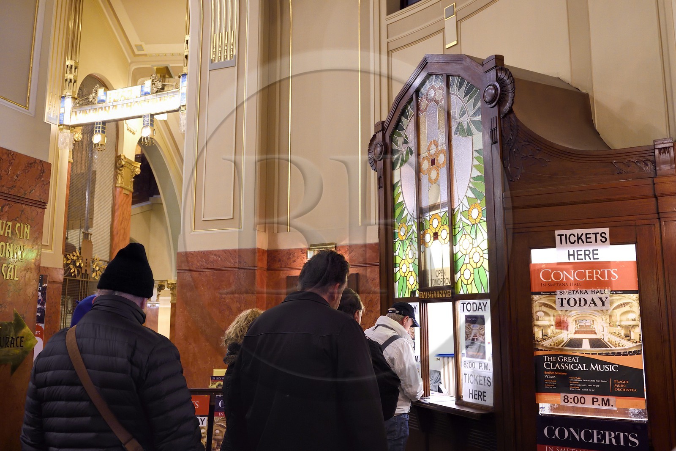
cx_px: 338
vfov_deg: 46.4
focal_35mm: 28
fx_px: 526
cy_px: 226
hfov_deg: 65.5
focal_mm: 28
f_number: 5.6
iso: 1600
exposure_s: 1/20
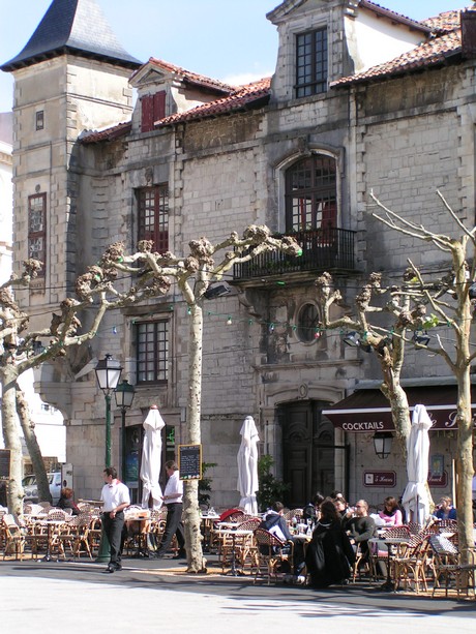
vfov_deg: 23.8
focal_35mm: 82
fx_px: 1503
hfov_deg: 18.0
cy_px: 317
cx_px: 238
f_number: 5
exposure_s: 1/200
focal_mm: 12.6
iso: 50
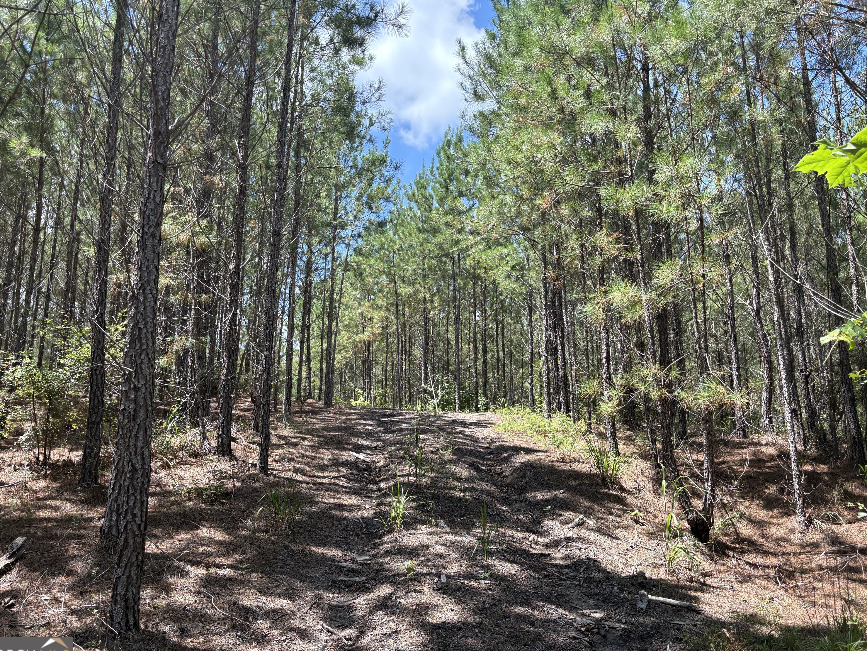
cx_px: 422
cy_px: 333
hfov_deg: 65.3
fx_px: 676
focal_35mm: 27
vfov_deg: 51.4
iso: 50
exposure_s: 1/673
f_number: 1.6
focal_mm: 5.96
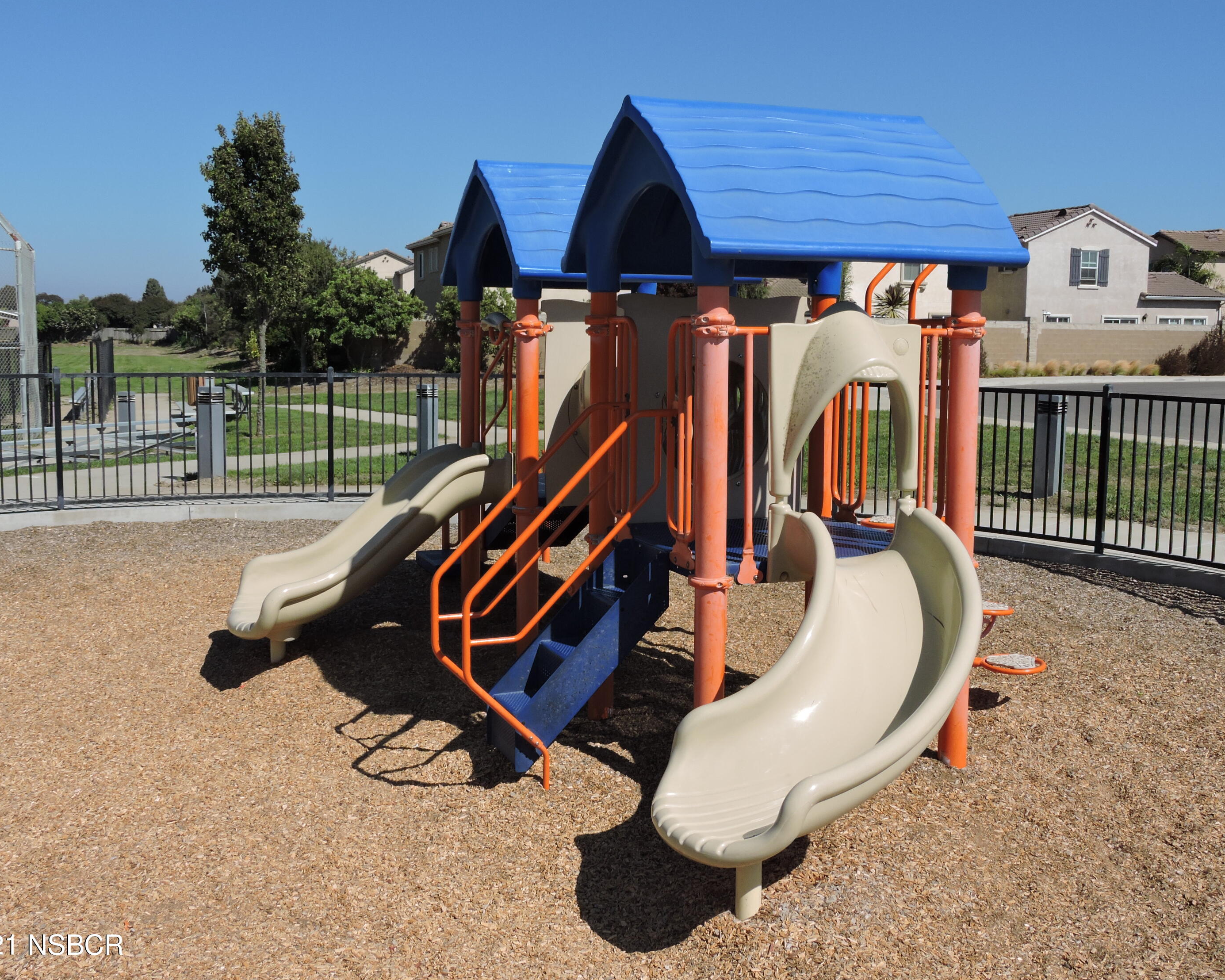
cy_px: 485
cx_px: 598
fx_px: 1341
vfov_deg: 40.1
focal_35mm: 37
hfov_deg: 49.1
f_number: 4.2
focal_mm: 6.3
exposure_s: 1/1250
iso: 100
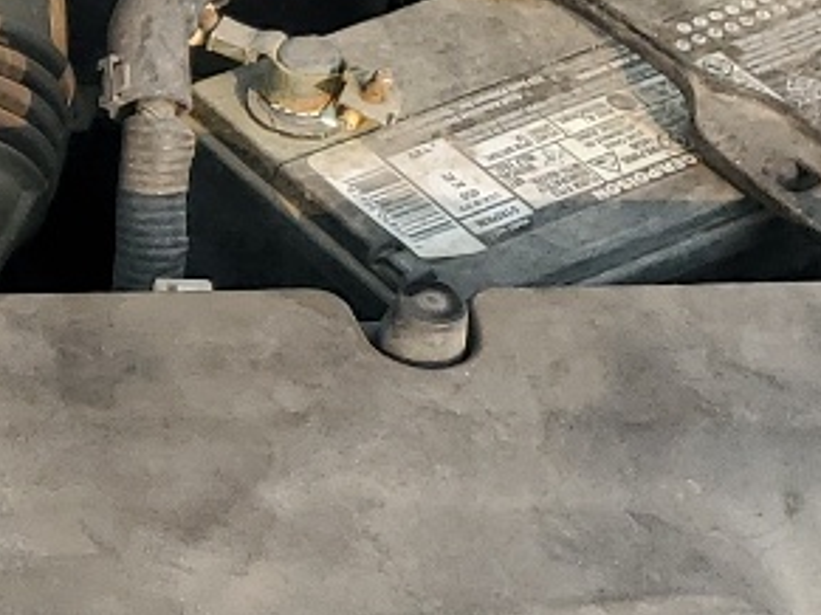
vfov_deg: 10.4
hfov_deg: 12.3
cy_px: 384
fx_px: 3390
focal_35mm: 143
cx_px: -776
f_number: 1.5
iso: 50
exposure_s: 1/1000
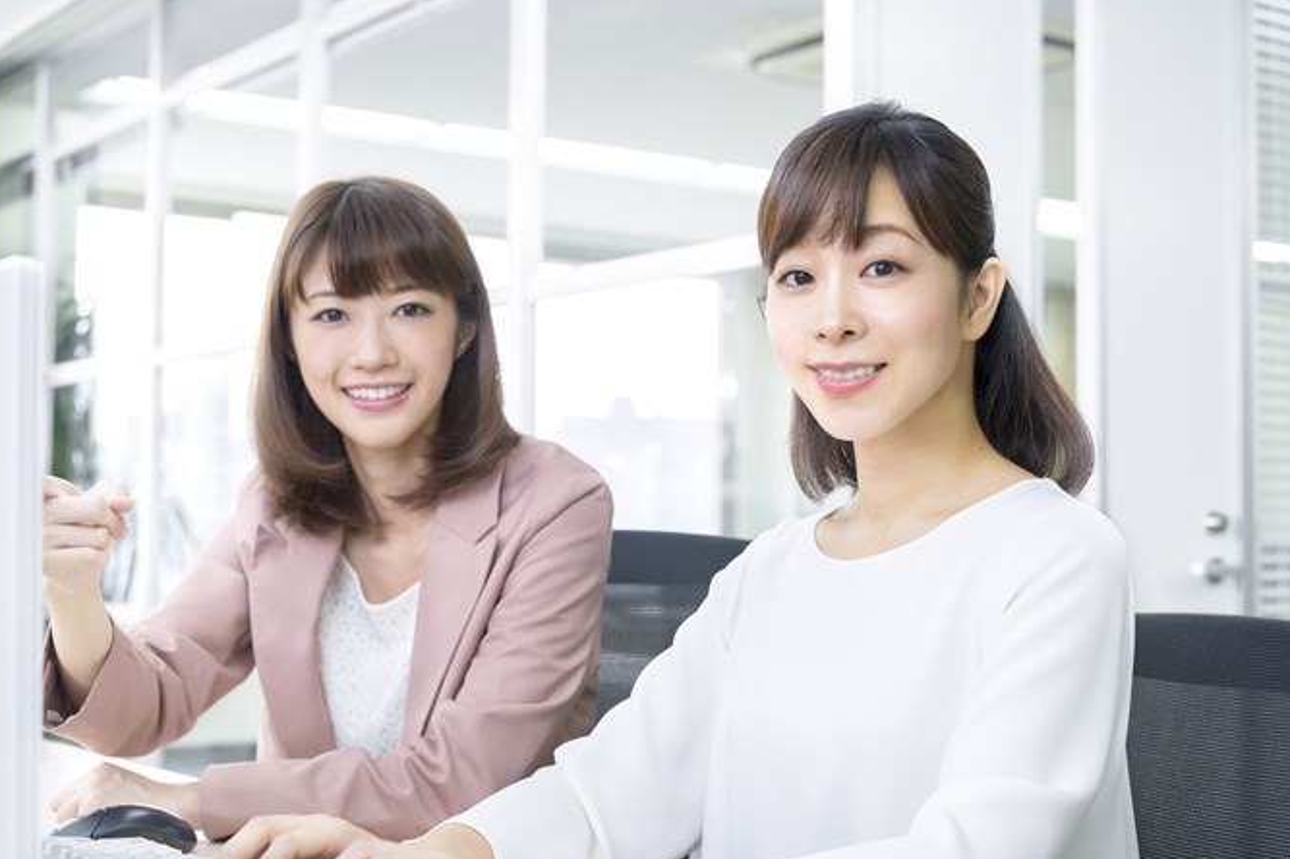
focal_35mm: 54
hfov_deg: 36.9
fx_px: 1934
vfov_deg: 25.0
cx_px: 615
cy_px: 416
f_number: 5
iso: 320
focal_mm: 50
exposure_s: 1/200
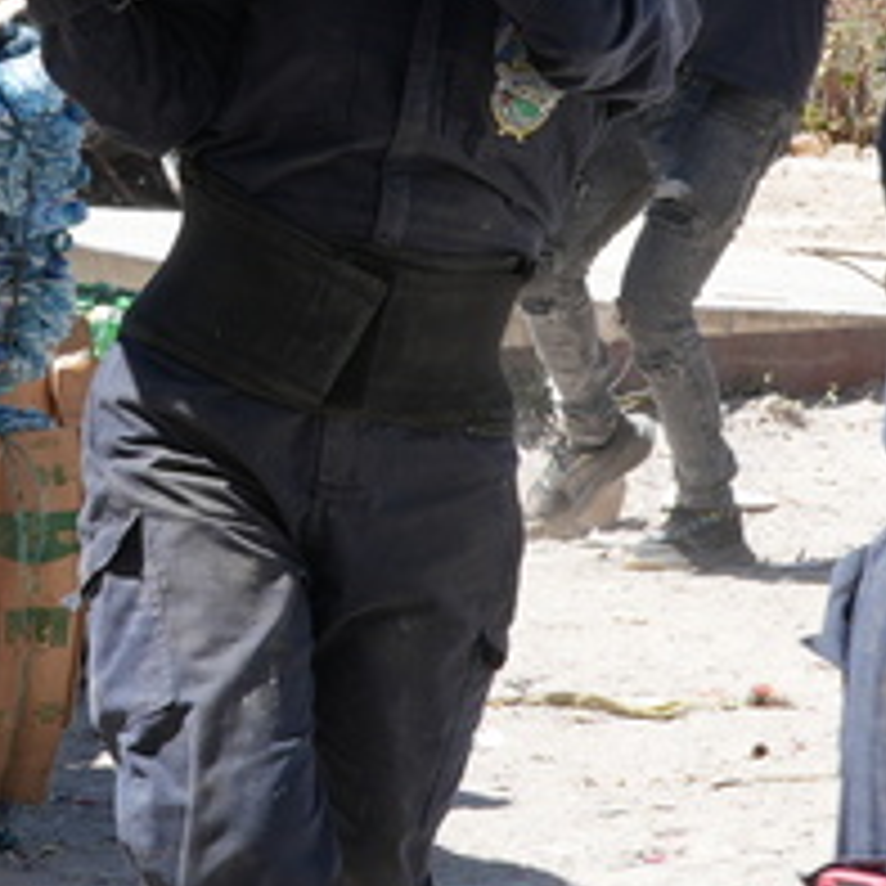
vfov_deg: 8.7
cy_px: 265
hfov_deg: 8.6
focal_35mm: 202
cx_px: -9
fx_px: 5849
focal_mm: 26
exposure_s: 1/160
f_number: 8
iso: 100
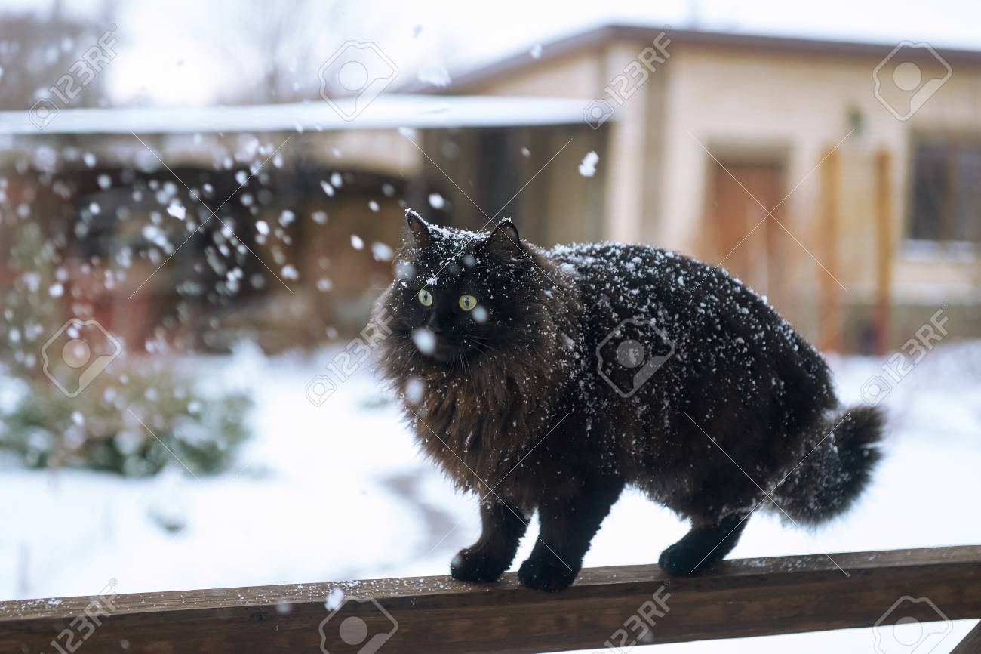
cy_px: 327
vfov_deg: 19.4
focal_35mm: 70
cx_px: 490
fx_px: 1907
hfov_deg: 28.9
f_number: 2.8
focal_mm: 70
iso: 1000
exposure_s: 1/400
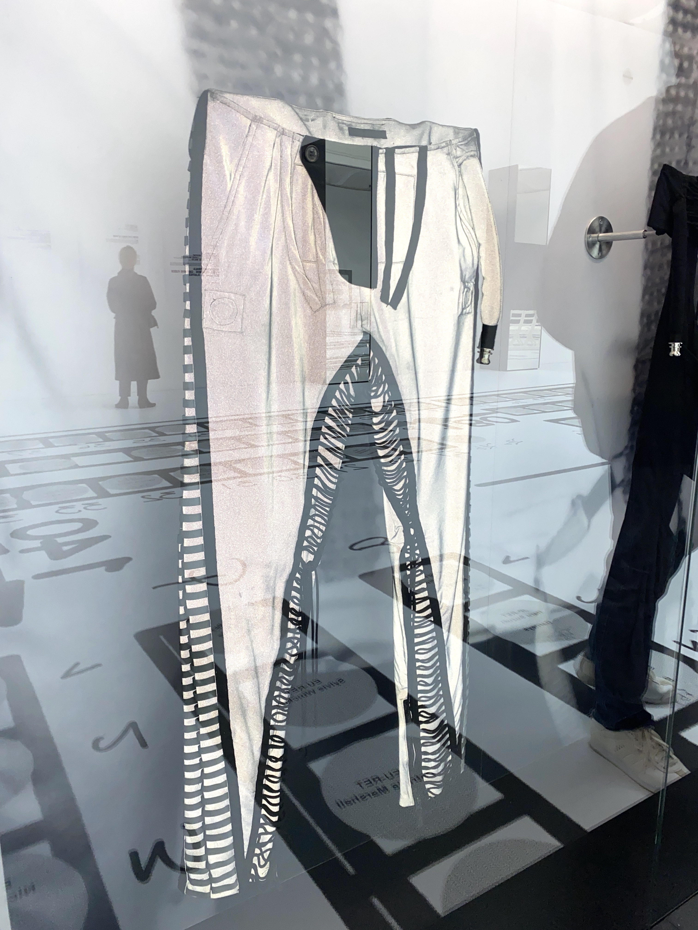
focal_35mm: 26
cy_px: 465
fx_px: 699
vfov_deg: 67.3
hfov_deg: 53.1
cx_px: 349
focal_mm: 4.25
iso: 64
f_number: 1.8
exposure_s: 1/17
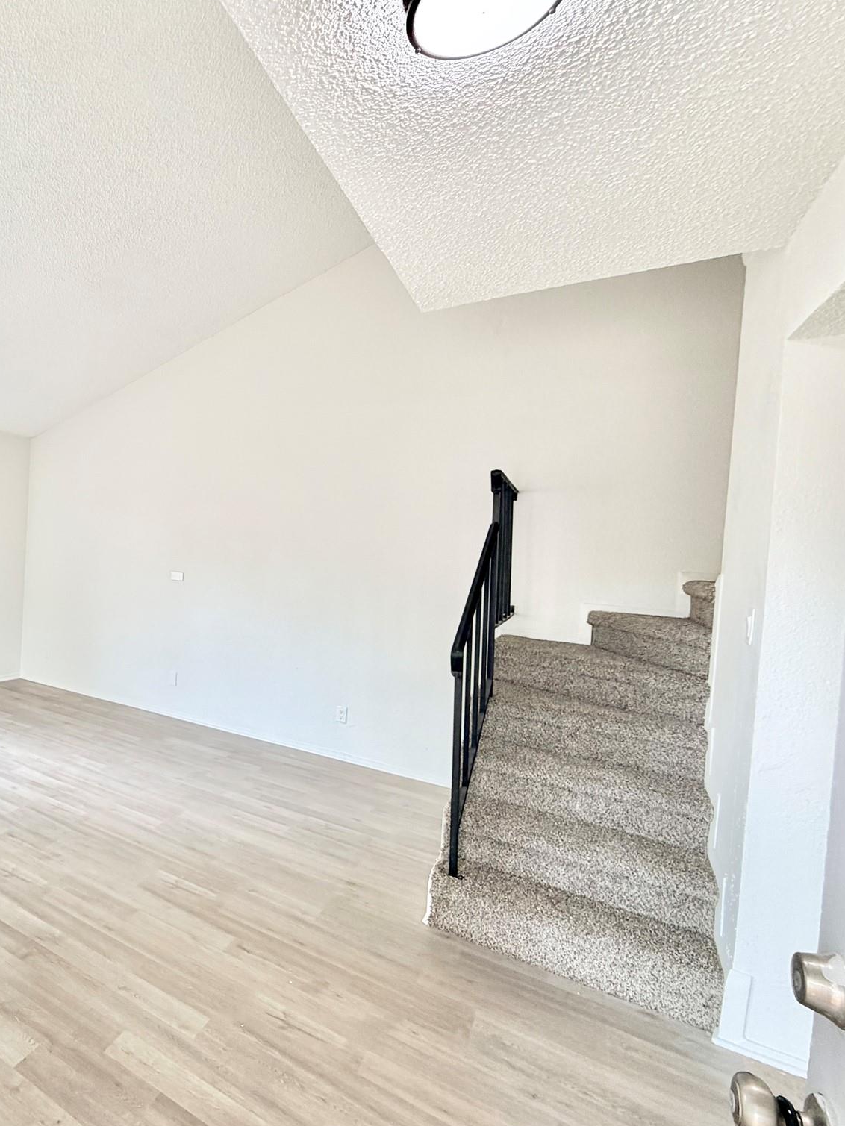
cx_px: 113
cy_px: 561
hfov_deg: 60.2
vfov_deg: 84.7
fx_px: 618
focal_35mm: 19
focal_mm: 2.22
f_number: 2.2
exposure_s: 1/120
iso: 100
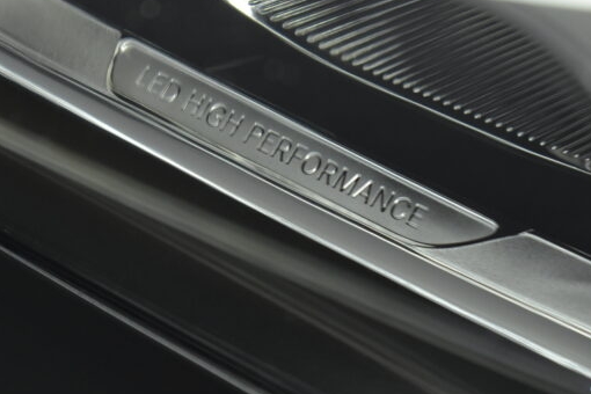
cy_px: 206
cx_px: 311
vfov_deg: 12.1
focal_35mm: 113
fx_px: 1855
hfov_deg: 18.1
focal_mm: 50
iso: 1600
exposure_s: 1/125
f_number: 5.6
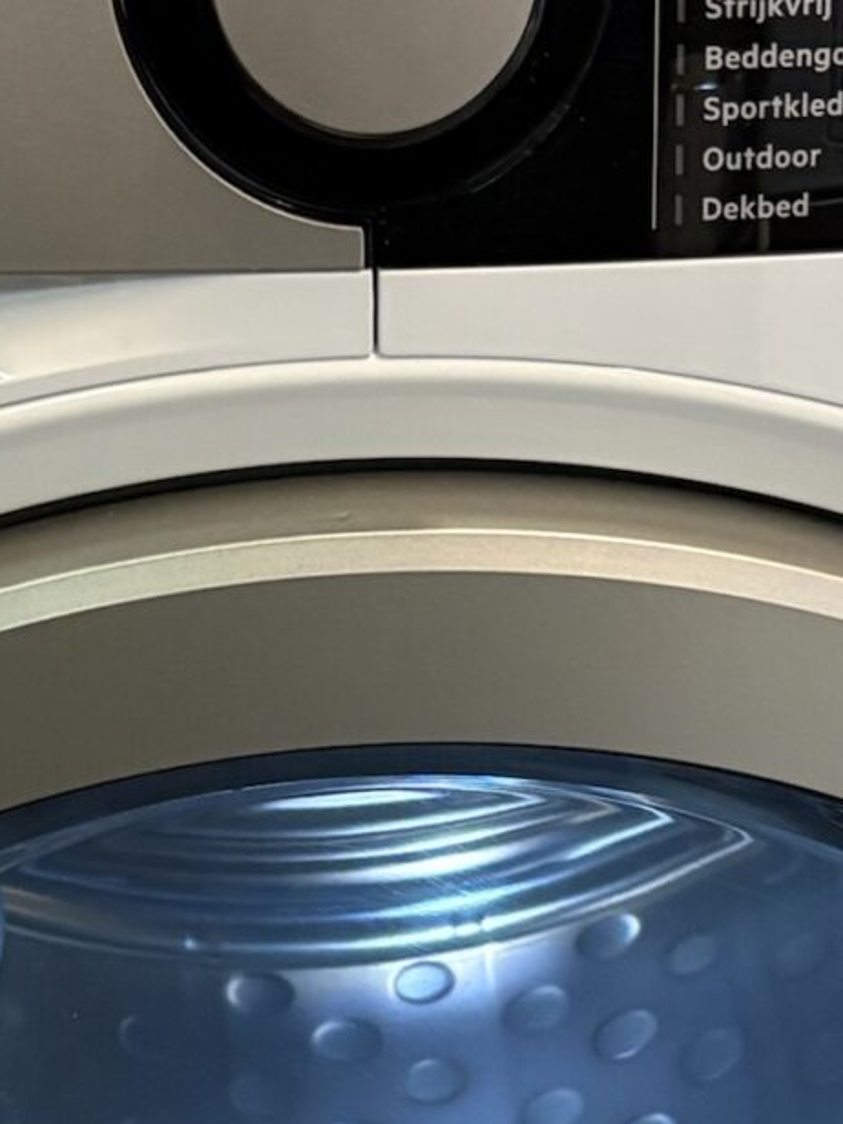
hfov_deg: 13.7
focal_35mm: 108
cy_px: 1139
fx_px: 3507
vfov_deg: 17.7
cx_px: 347
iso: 250
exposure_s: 1/50
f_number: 1.6
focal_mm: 5.96
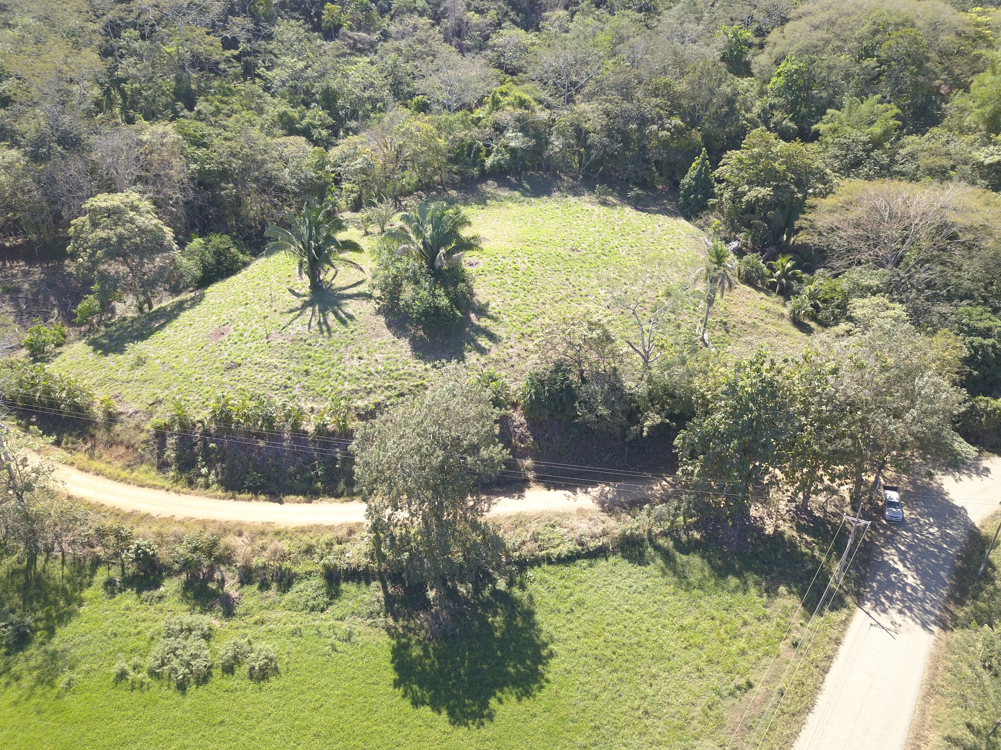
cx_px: 500
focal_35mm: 26
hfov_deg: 67.3
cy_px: 375
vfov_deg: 53.1
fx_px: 752
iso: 100
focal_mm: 4.73
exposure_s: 1/324
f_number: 2.2
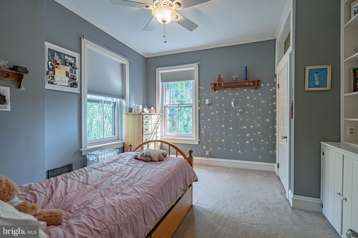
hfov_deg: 96.7
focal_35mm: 16
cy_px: 119
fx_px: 159
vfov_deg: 73.7
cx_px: 179
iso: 800
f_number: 5
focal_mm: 16
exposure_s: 1/500
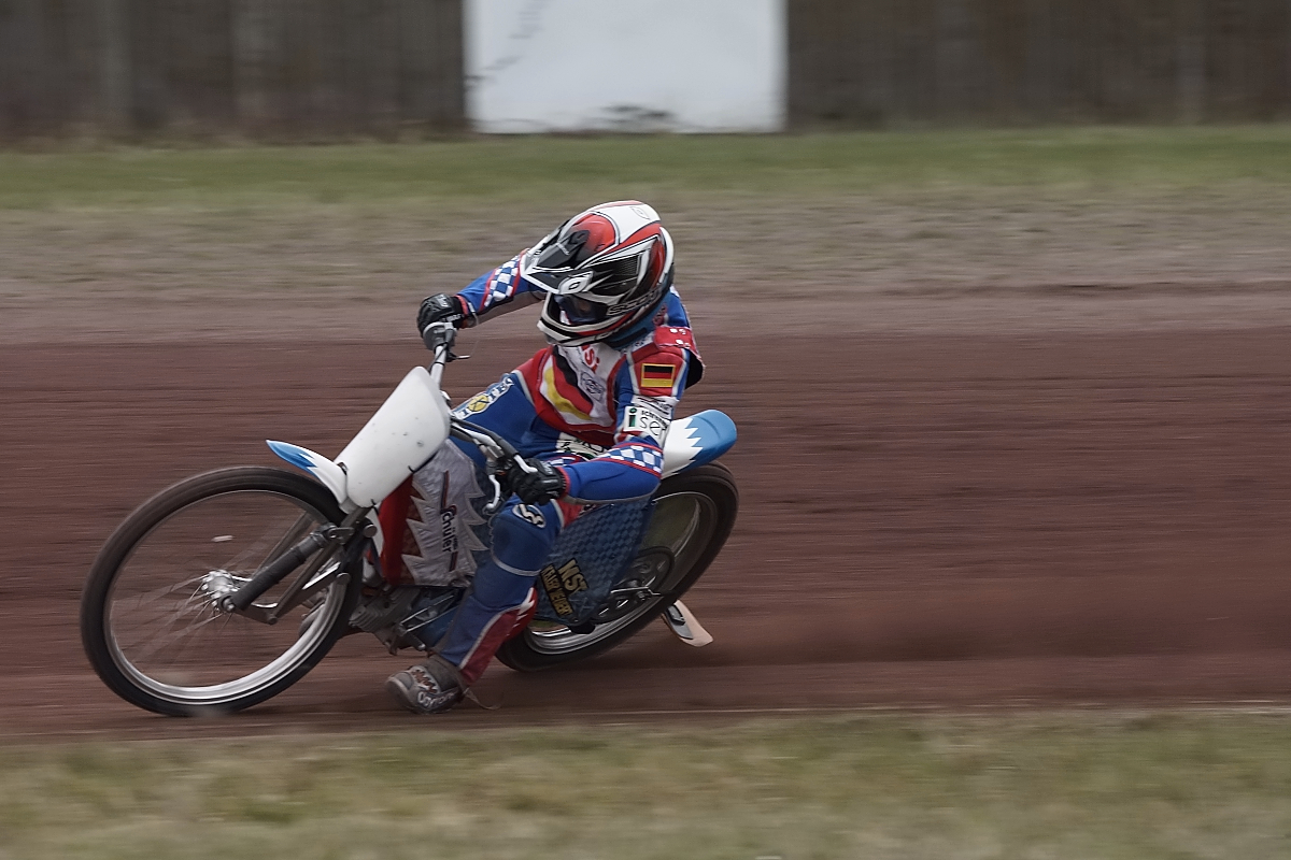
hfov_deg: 6.9
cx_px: 646
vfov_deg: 4.6
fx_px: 10757
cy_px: 430
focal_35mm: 300
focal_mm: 200
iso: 400
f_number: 9
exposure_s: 1/400
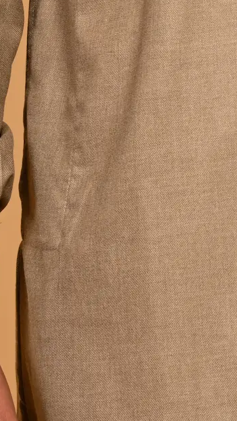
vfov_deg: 6.7
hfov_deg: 3.8
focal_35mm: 322
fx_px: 3596
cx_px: 376
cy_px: 54
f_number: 6.3
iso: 160
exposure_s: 1/200
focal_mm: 75
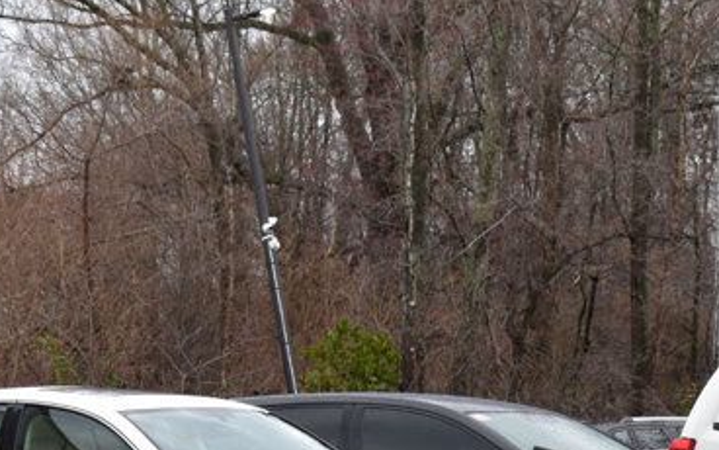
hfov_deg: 12.3
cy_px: 632
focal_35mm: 170
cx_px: 254
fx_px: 3331
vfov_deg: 7.6
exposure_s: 1/160
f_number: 9
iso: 400
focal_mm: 40
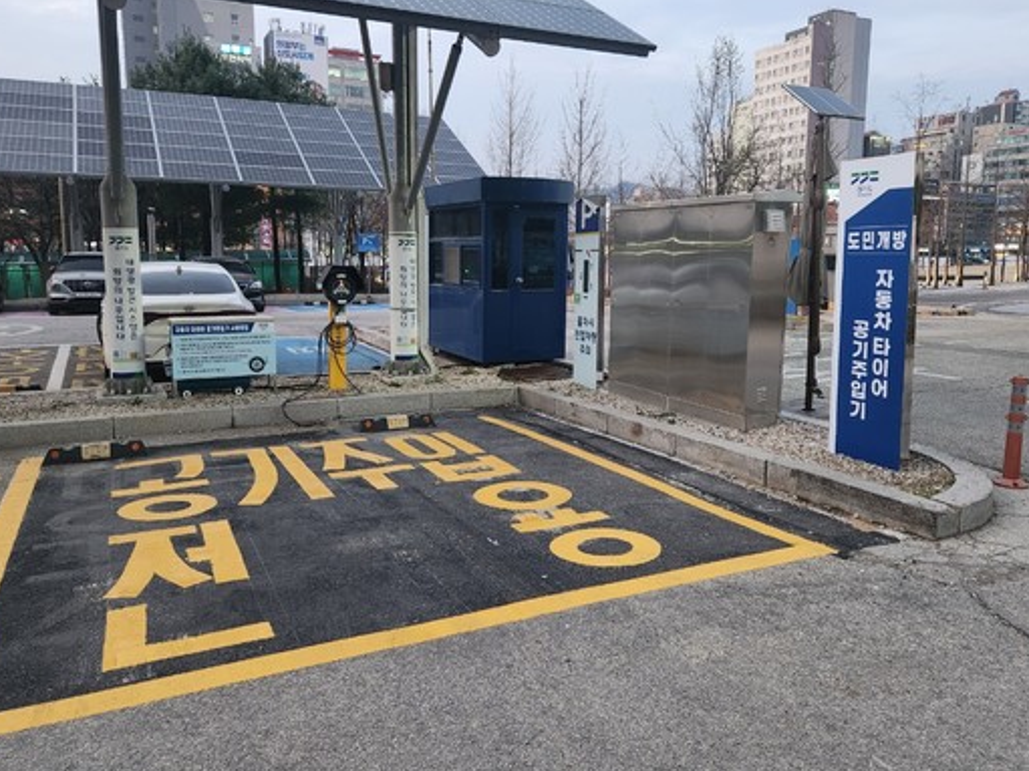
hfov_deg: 65.3
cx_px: 513
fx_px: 802
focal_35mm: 27
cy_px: 346
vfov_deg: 51.2
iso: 400
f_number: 1.8
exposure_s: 1/120
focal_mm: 5.4
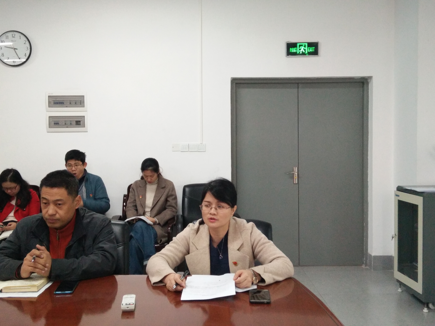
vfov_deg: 63.4
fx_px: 264
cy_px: 163
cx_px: 218
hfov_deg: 79.0
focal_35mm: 21
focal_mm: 3.66
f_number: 2.2
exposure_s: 1/33.3
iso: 237
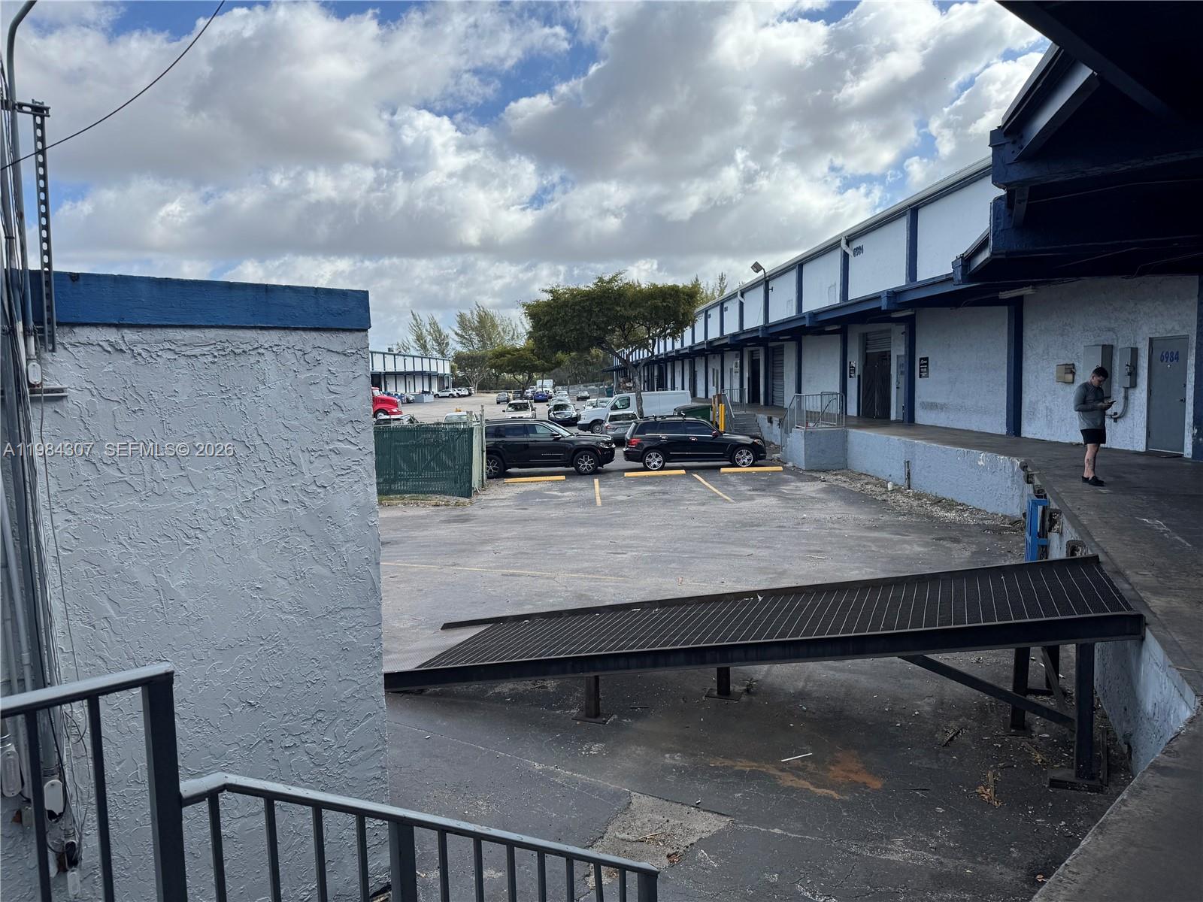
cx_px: 602
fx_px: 834
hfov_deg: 71.6
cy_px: 451
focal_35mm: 24
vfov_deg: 56.8
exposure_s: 1/4310
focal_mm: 6.76
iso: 80
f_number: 1.78
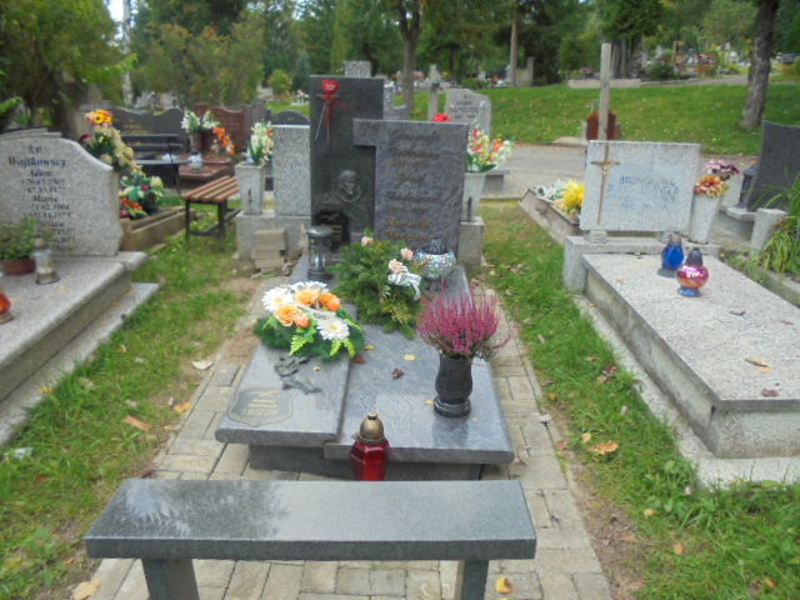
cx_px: 400
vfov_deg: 53.1
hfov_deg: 67.3
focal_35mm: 26
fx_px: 601
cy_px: 300
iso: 100
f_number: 3.5
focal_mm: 4.6
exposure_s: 1/200
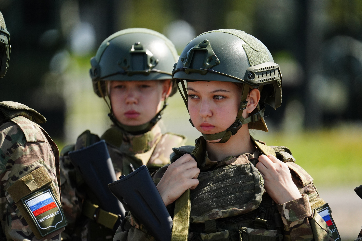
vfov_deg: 3.3
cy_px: 120
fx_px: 4223
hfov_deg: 4.9
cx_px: 181
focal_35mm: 420
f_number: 6.3
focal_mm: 420
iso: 2000
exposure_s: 1/3200
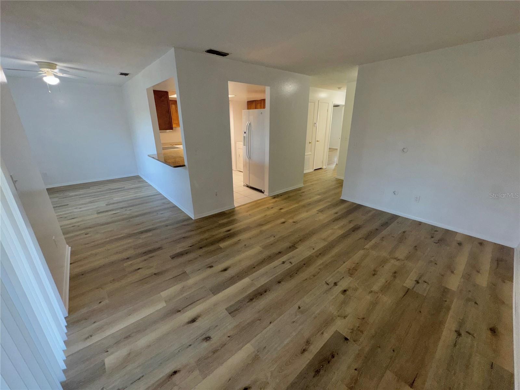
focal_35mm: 14
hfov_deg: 102.1
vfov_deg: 85.7
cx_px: 260
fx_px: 210
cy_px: 195
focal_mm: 2.22
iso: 80
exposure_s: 1/62
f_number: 2.2
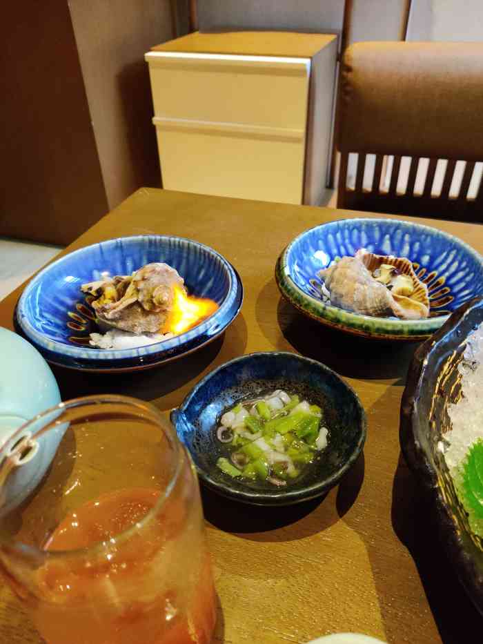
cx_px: 242
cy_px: 322
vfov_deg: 65.3
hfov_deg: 51.4
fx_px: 502
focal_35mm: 27
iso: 2000
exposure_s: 1/50
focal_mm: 4.75
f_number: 1.75
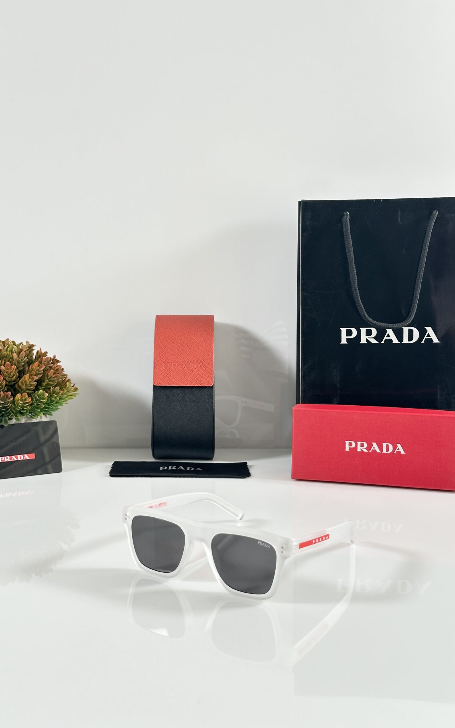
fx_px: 1012
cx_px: 219
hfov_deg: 25.3
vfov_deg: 39.6
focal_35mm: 51
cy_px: 364
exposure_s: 1/50
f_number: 1.78
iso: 50
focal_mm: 6.86
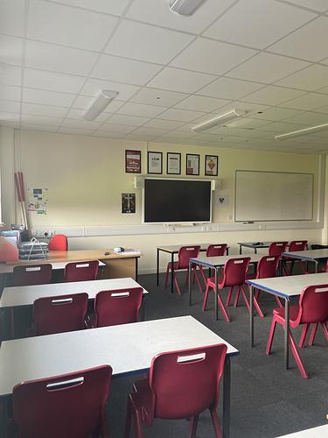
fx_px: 328
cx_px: 164
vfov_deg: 67.3
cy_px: 219
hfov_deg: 53.1
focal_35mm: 26
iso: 125
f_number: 1.6
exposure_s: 1/121
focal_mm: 4.2
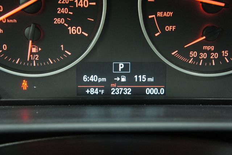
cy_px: 78
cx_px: 116
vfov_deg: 28.0
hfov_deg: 41.1
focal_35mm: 48
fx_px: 309
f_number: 4.5
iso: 1600
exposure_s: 1/20
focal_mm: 32
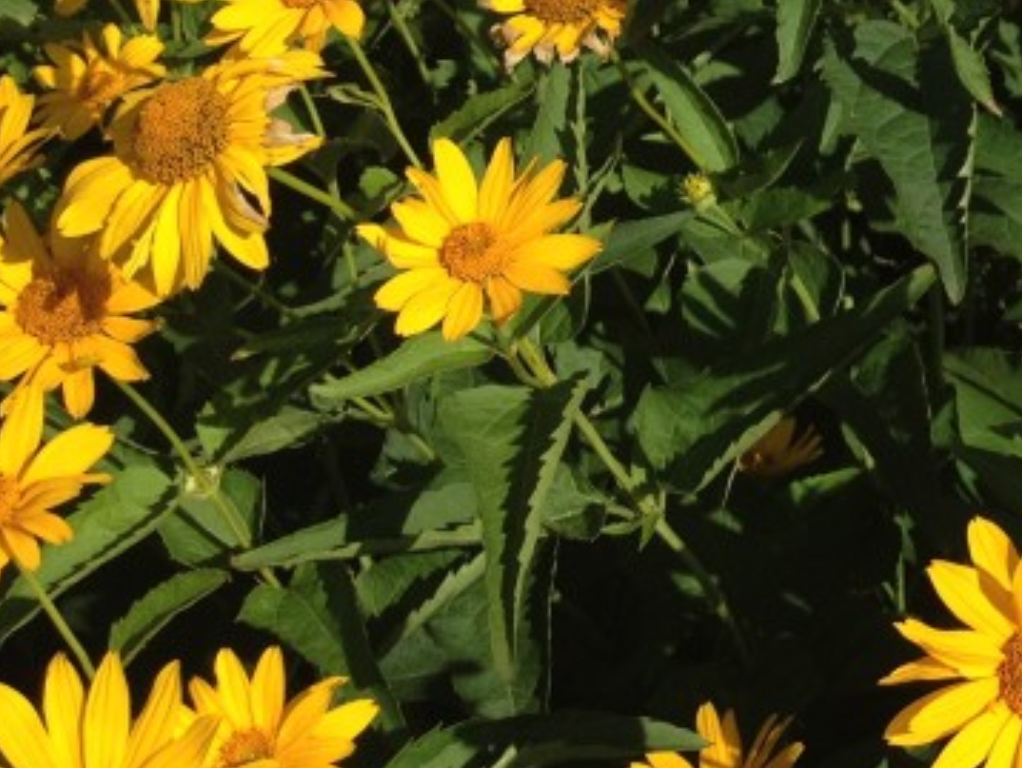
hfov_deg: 17.9
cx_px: 1447
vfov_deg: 14.4
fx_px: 2954
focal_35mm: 100
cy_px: -137
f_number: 2.4
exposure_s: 1/1727
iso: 50
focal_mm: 4.28
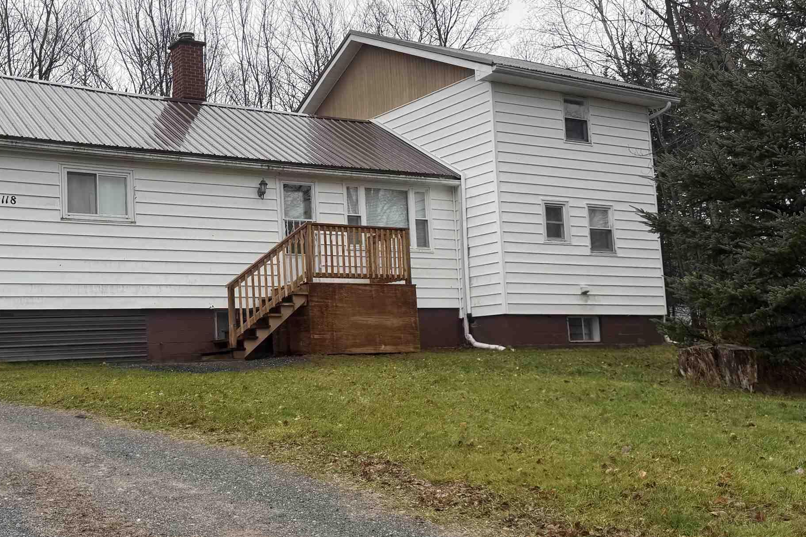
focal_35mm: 42
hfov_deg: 45.5
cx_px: 248
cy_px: 260
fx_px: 940
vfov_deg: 31.9
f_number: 1.78
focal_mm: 6.76
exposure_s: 1/742
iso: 80
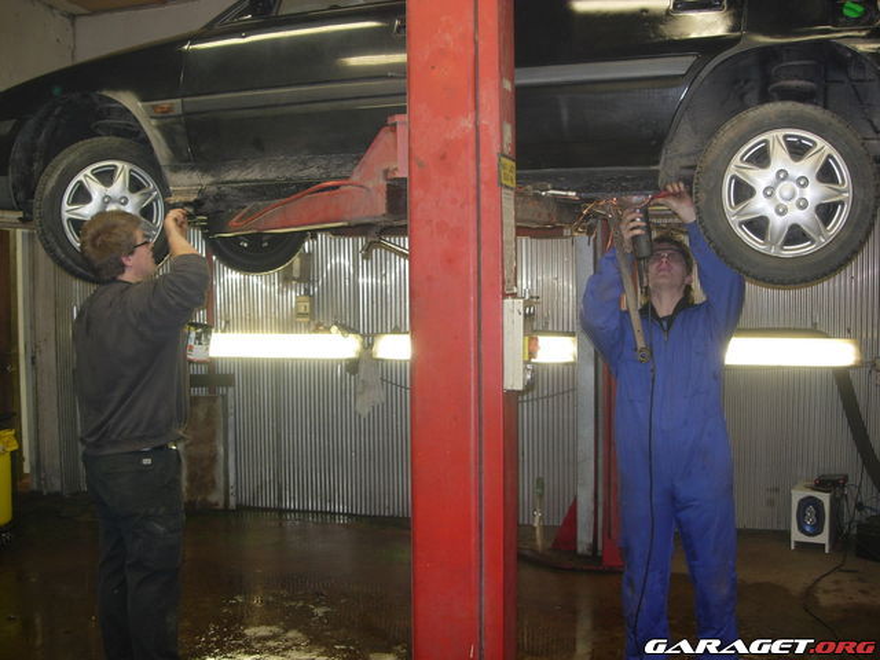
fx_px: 966
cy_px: 330
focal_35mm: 38
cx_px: 440
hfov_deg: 49.0
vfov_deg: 37.7
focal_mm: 7.8
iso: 79
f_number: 2.8
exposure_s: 1/32
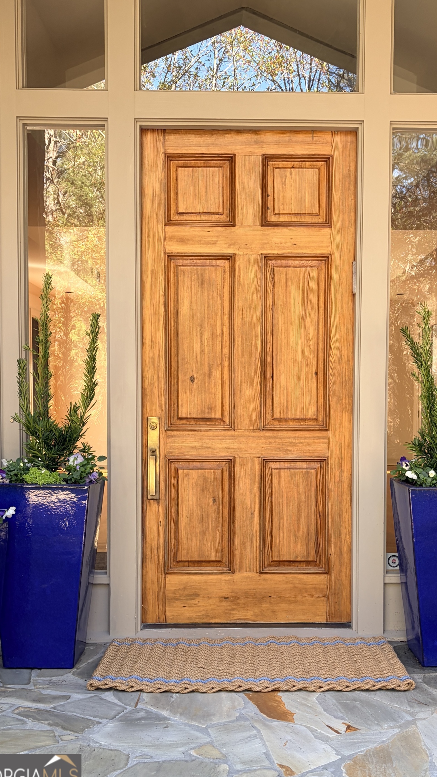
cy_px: 396
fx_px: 597
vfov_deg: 66.1
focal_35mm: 29
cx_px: 261
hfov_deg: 40.0
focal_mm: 5.96
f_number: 1.6
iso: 64
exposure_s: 1/122
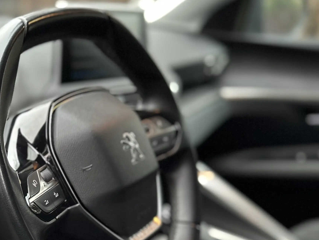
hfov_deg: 31.8
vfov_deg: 26.4
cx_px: -25
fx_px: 498
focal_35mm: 54
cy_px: 200
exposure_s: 1/60
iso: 400
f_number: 1.78
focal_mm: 6.86
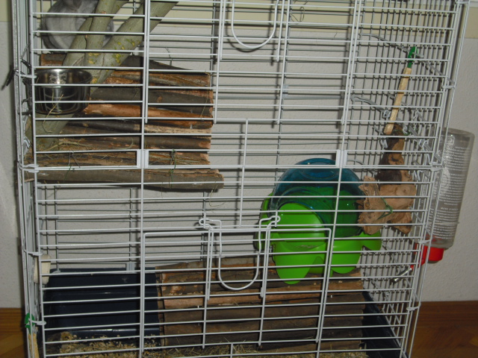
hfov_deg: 34.9
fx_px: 759
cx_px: 239
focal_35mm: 55
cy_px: 179
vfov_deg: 26.6
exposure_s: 1/60
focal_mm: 9
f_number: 3.4
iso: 100
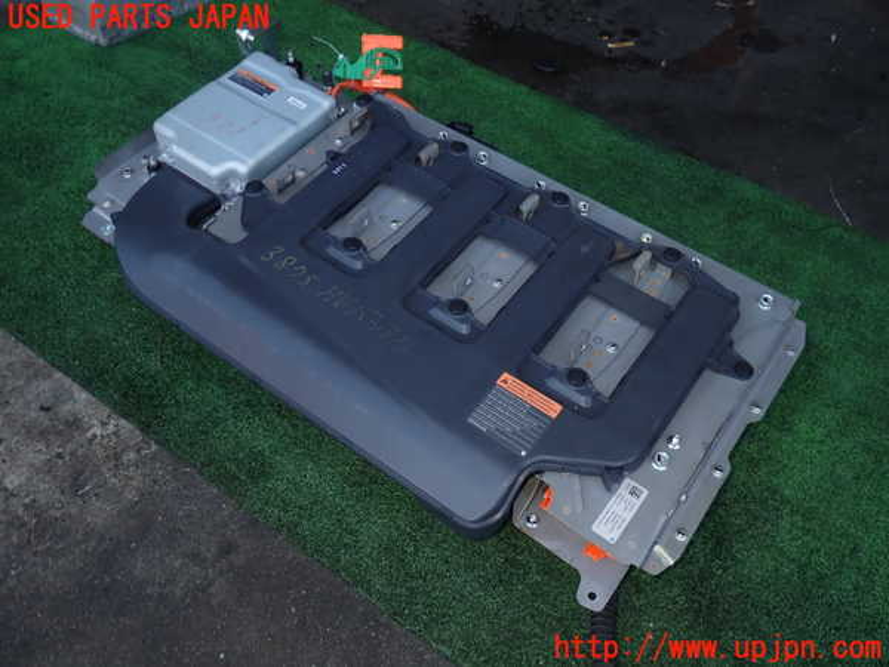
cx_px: 444
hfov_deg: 60.0
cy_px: 334
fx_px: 770
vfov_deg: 46.8
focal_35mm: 30
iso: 100
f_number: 6.3
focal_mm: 5.4
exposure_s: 1/30
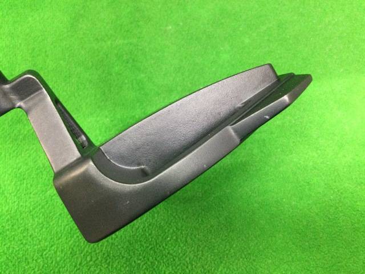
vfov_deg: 45.4
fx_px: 327
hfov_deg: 58.4
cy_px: 137
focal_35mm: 31
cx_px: 182
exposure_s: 1/24
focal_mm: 3.3
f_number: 2.4
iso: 200
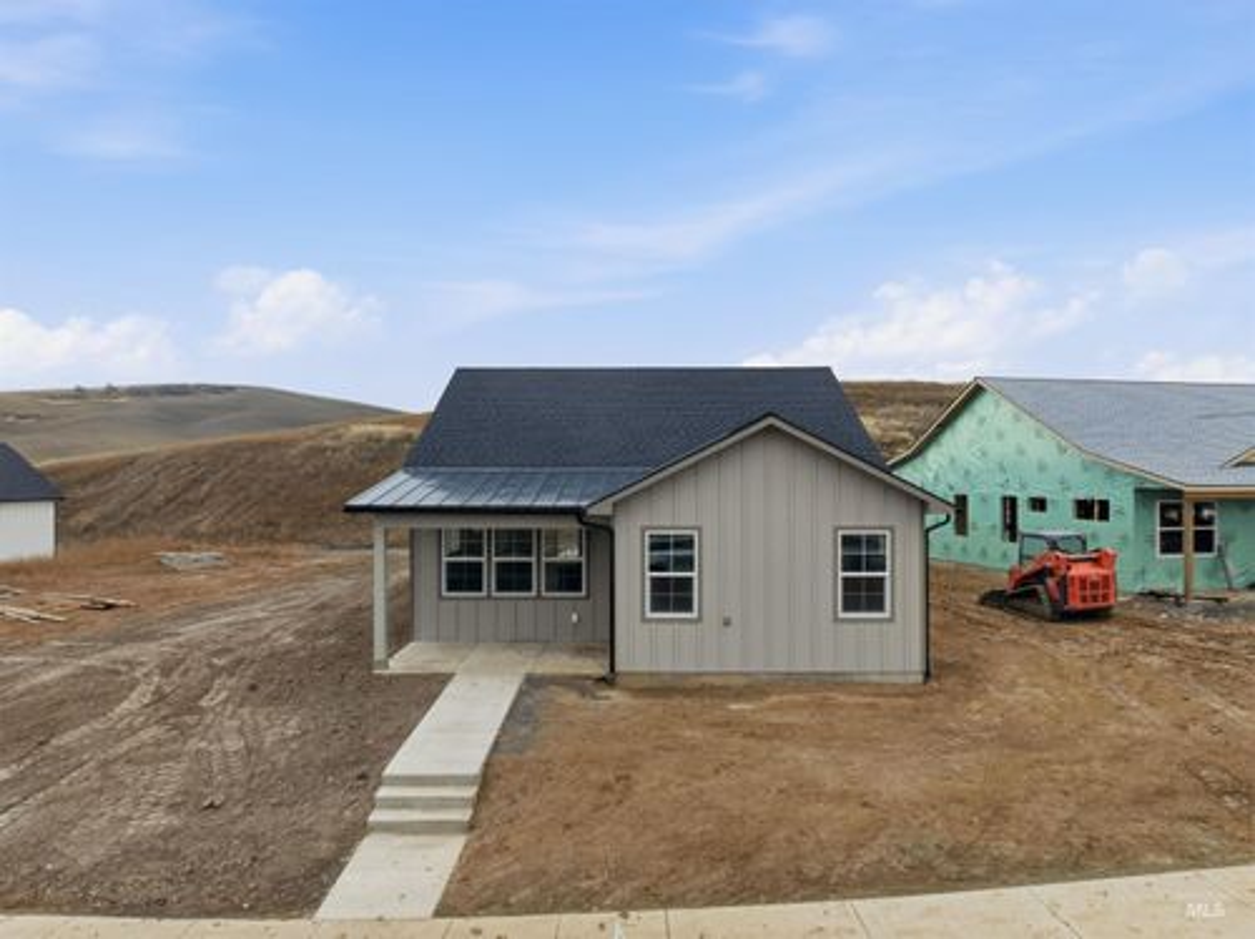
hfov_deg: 71.6
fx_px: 869
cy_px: 470
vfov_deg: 56.7
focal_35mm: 24
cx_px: 628
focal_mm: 12.3
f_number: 7.1
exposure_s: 1/1000
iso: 400
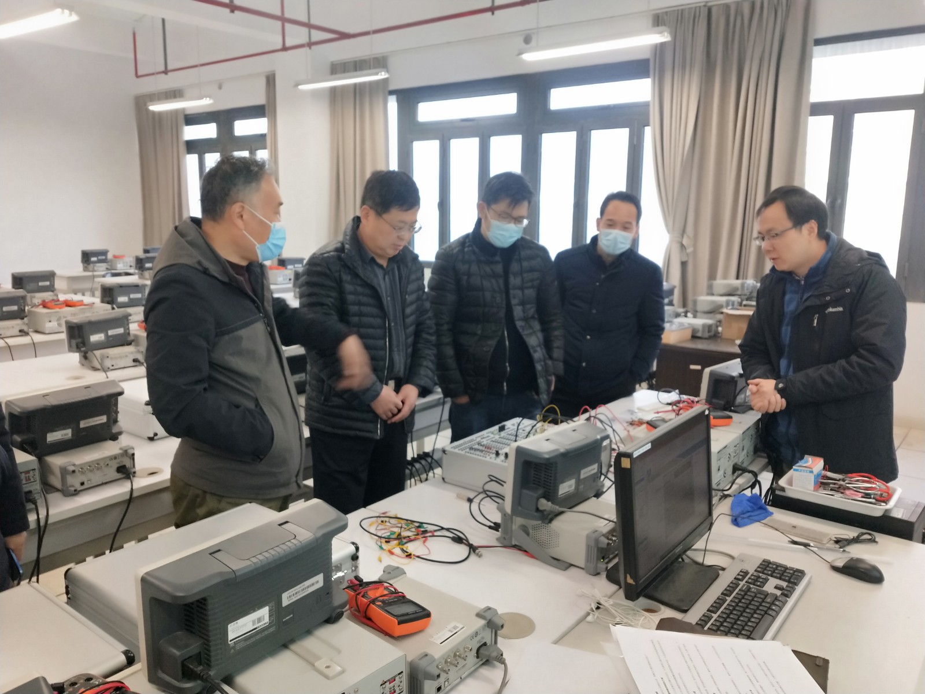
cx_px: 462
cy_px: 347
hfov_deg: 73.9
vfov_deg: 58.9
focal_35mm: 23
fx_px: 615
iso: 143
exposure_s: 1/50
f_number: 1.7
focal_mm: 3.99
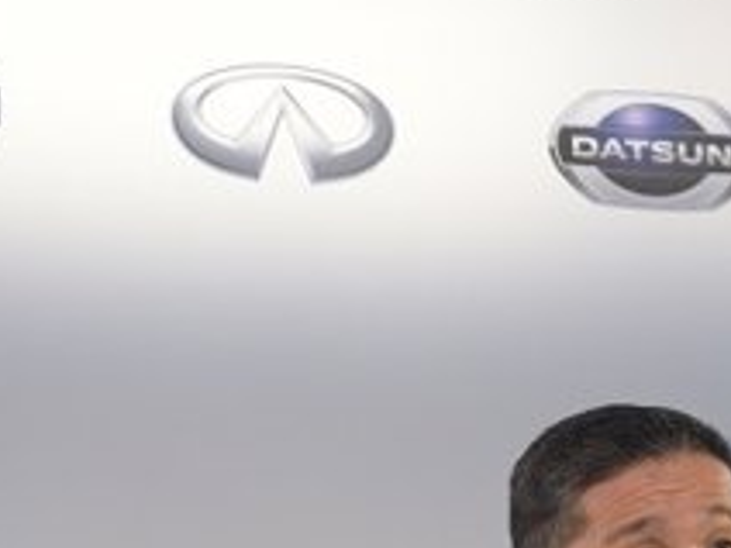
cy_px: 572
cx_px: 562
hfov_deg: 5.8
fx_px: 7264
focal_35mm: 344
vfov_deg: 4.3
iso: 1600
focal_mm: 110
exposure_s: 1/125
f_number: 5.6
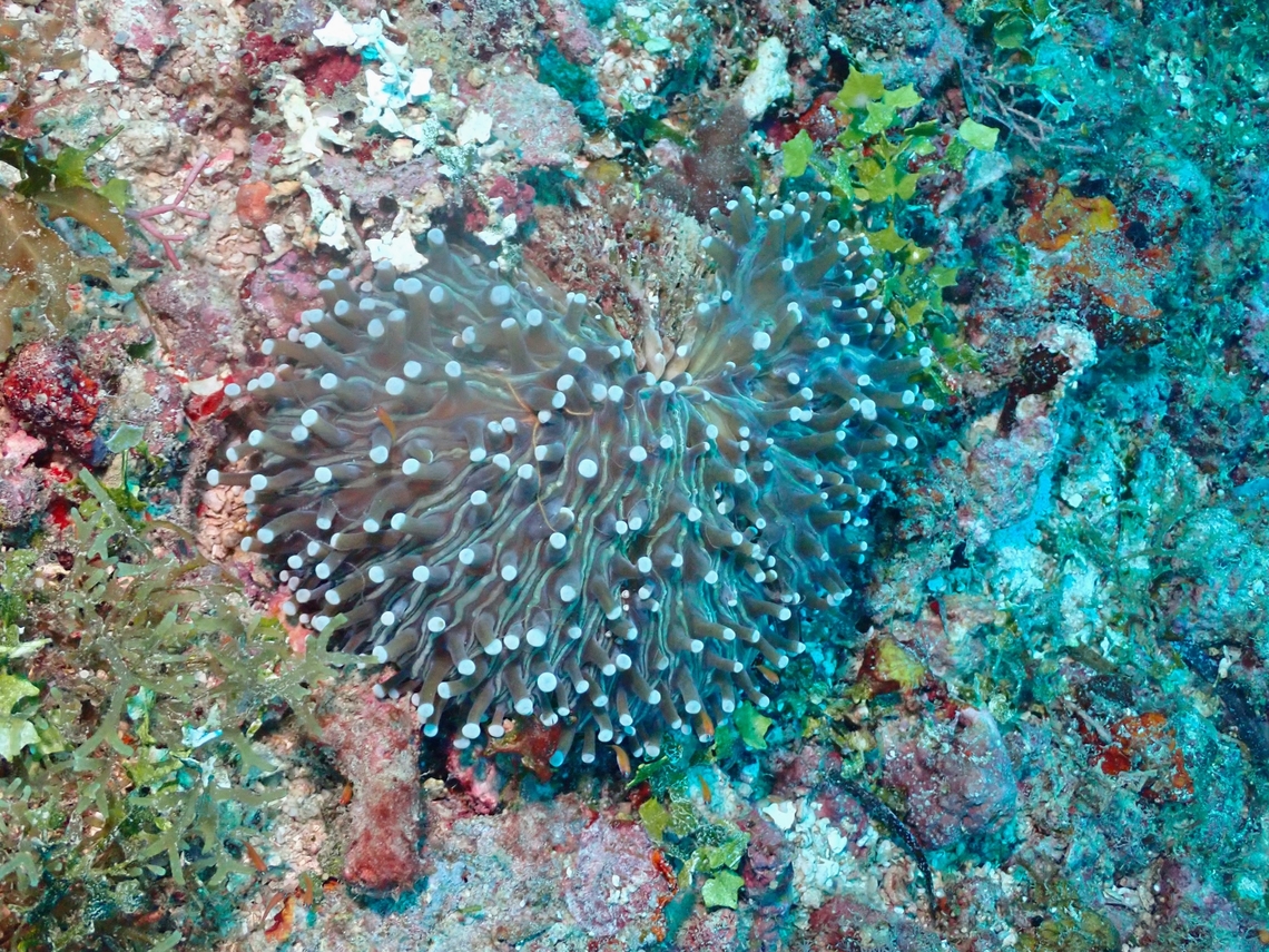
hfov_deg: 33.2
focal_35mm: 58
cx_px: 634
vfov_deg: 25.2
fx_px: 2126
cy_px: 476
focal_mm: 10.35
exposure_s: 1/125
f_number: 5
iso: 1000
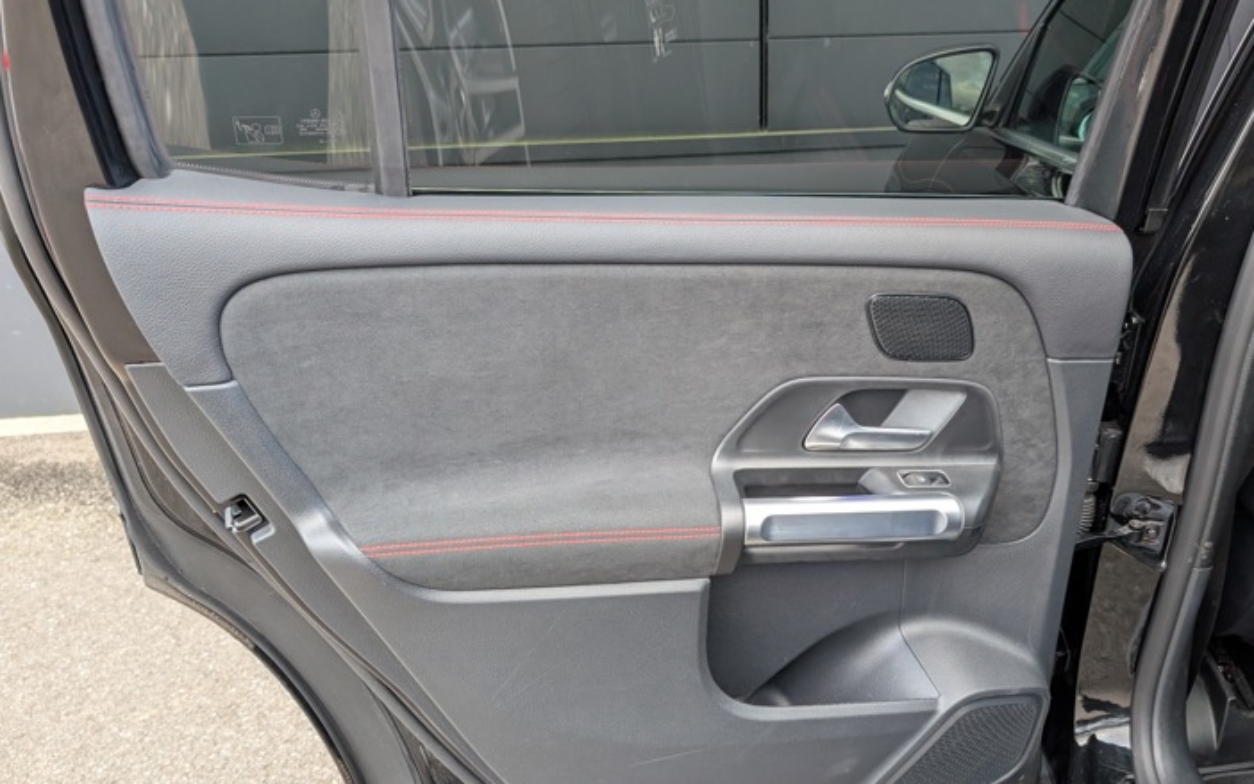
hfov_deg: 64.5
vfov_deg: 43.1
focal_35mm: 29
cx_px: 684
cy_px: 429
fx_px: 991
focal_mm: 6.9
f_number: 1.68
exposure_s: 1/350
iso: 479
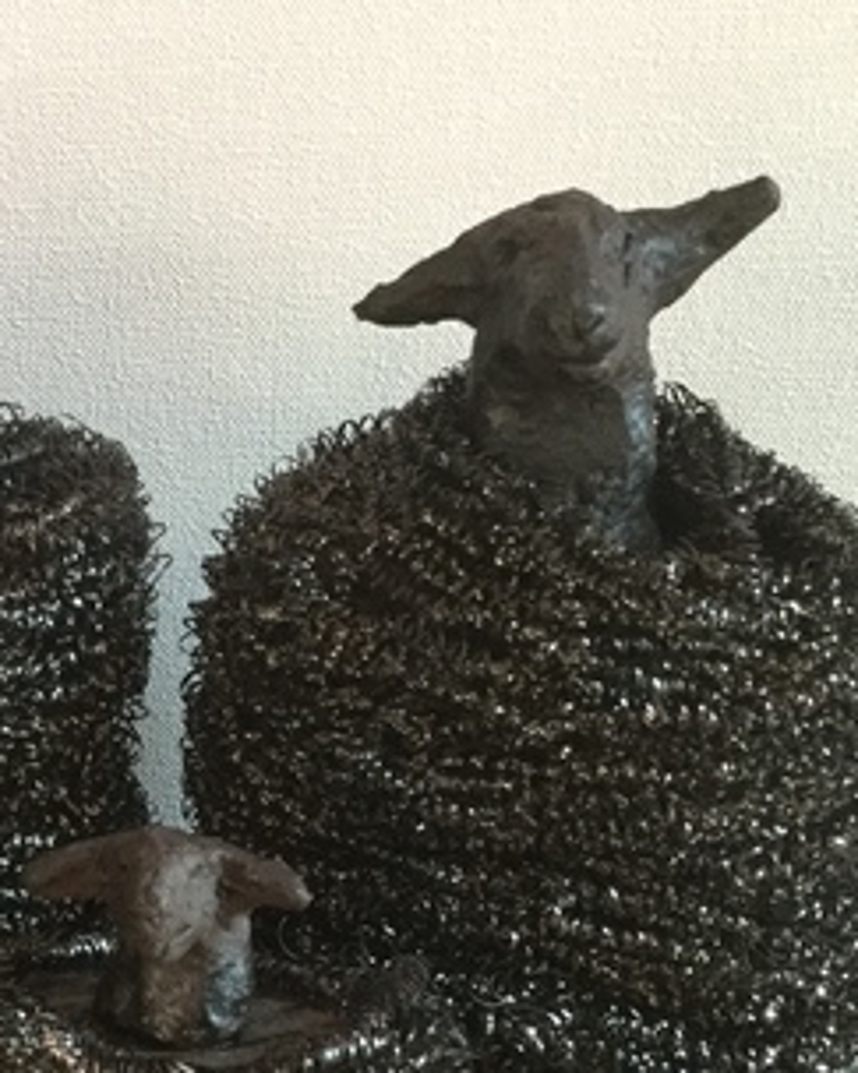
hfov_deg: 19.9
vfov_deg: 25.9
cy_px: 738
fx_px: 2318
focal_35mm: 73
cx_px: -136
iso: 160
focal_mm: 3.3
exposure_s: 1/33
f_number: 2.4
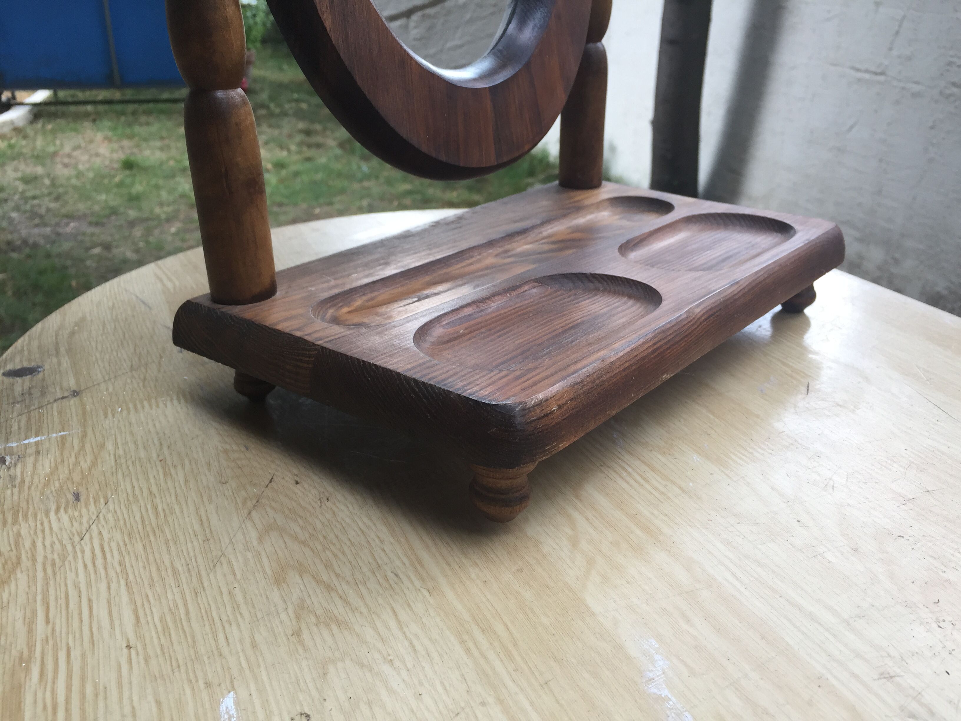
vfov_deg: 48.2
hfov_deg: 61.7
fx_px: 805
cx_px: 480
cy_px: 360
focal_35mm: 29
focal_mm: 4.15
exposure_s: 1/100
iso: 40
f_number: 2.2
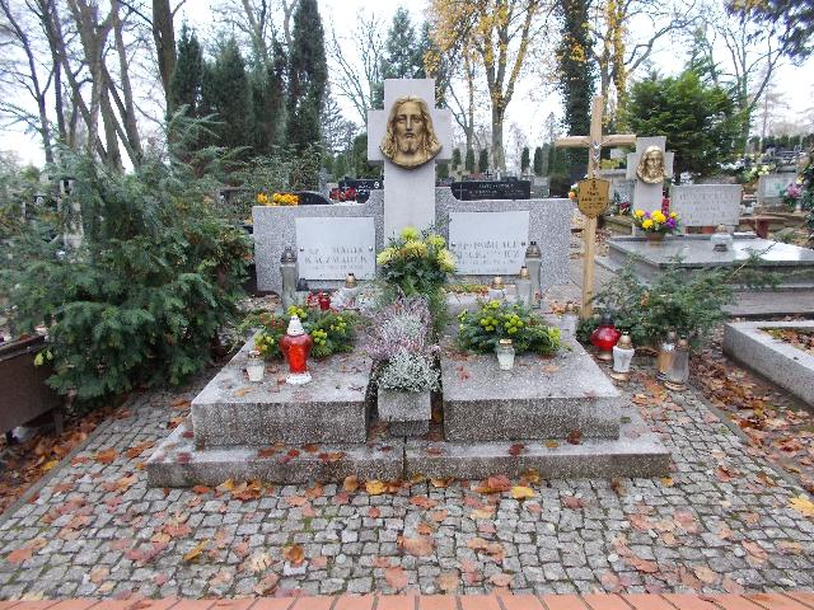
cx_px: 407
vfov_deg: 53.1
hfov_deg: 67.3
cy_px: 305
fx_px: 611
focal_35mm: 26
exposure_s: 1/25
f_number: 3.2
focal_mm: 4.6
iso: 200
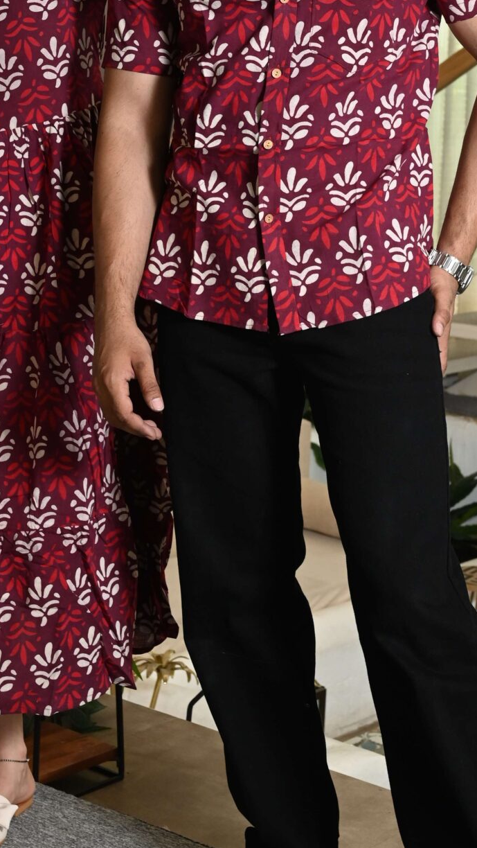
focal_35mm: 81
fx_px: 1820
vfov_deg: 26.0
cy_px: 276
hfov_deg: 14.9
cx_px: 284
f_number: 6.3
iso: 640
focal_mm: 37
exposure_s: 1/160
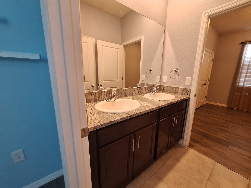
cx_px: 126
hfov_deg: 106.2
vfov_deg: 89.9
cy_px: 94
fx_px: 94
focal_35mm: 13
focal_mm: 1.74
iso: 160
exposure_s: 1/40
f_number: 2.2
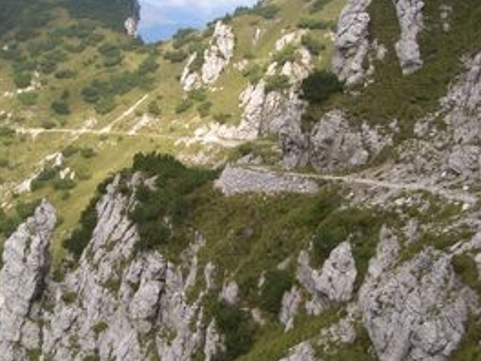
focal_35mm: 53
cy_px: 148
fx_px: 736
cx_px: 180
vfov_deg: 27.5
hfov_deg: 36.0
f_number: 4.3
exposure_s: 1/250
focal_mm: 5.8
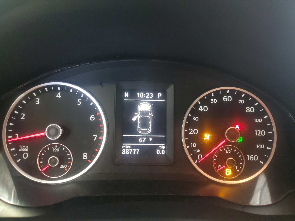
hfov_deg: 67.3
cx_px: 148
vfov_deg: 53.1
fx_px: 222
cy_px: 110
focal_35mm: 26
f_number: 1.5
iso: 318
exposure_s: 1/20
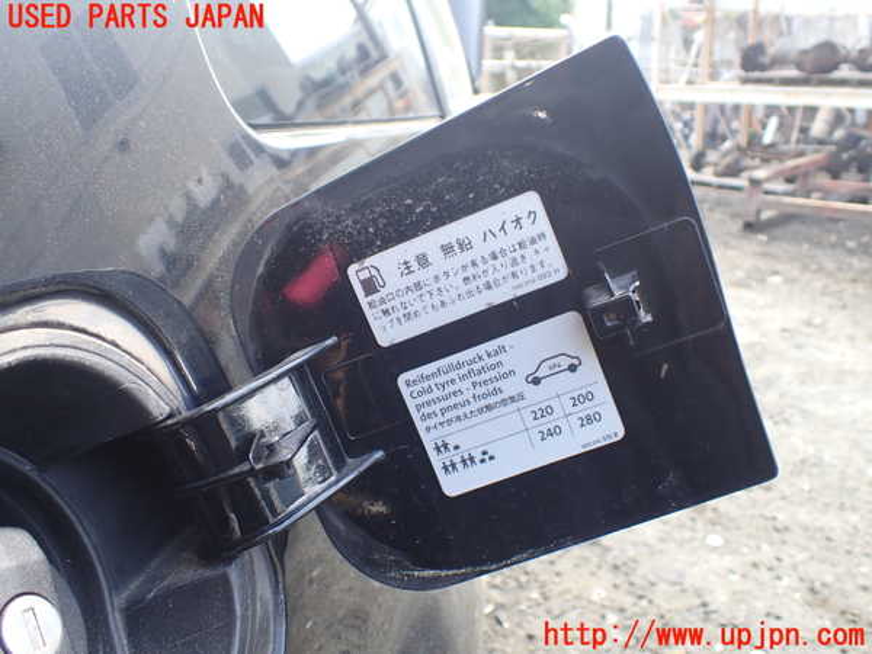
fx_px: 756
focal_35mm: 30
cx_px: 436
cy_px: 327
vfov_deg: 46.8
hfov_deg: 60.0
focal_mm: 5.4
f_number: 2.3
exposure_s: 1/160
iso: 100
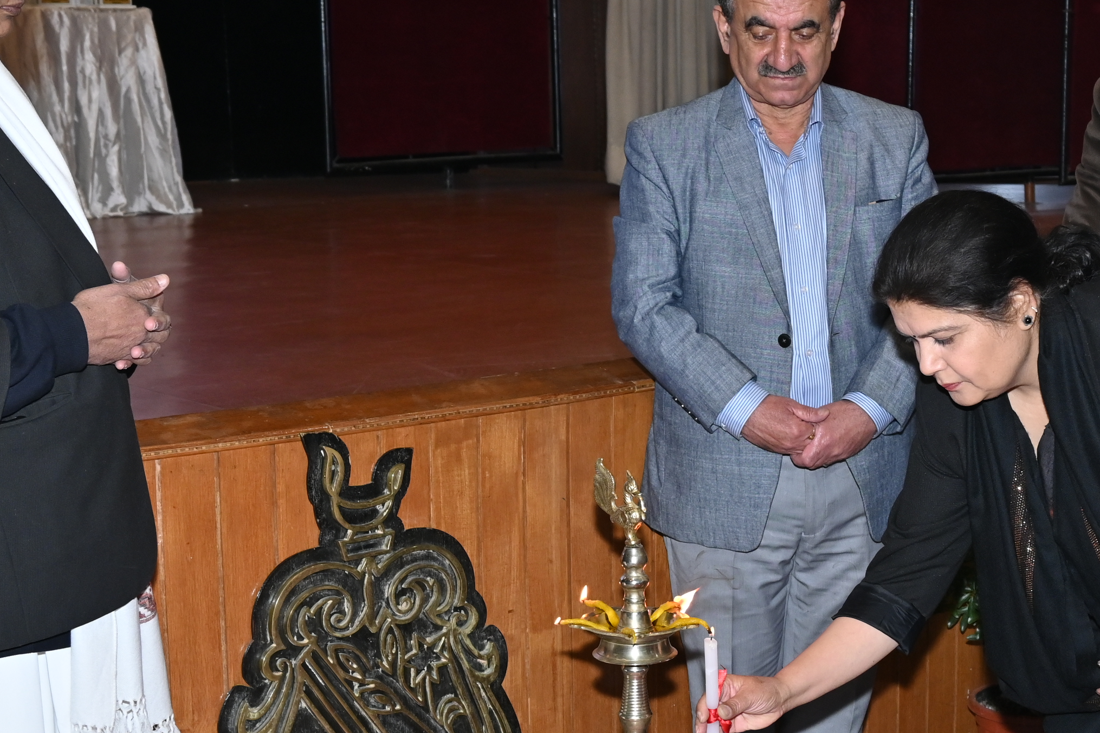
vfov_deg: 18.8
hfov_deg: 27.7
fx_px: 2215
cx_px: 740
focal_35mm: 73
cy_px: 444
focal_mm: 23.5
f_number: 4.5
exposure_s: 1/125
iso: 400
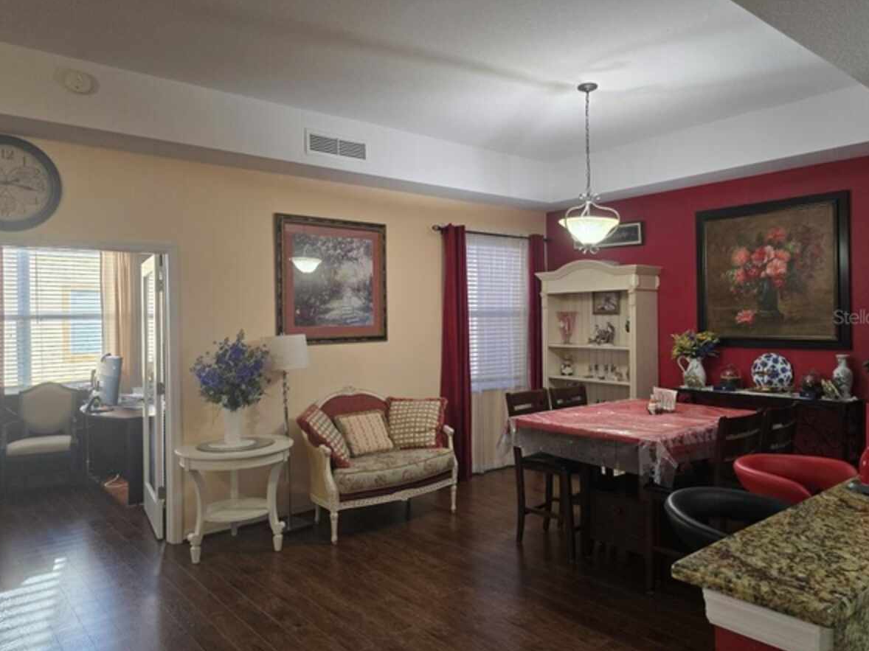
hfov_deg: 69.4
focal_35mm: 25
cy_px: 316
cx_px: 449
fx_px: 627
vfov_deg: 54.9
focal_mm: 6.3
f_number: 1.7
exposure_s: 1/120
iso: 250
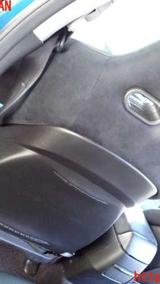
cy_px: 142
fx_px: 332
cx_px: 87
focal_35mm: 44
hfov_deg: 27.1
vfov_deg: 46.4
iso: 1600
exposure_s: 1/125
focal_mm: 5.4
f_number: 2.3
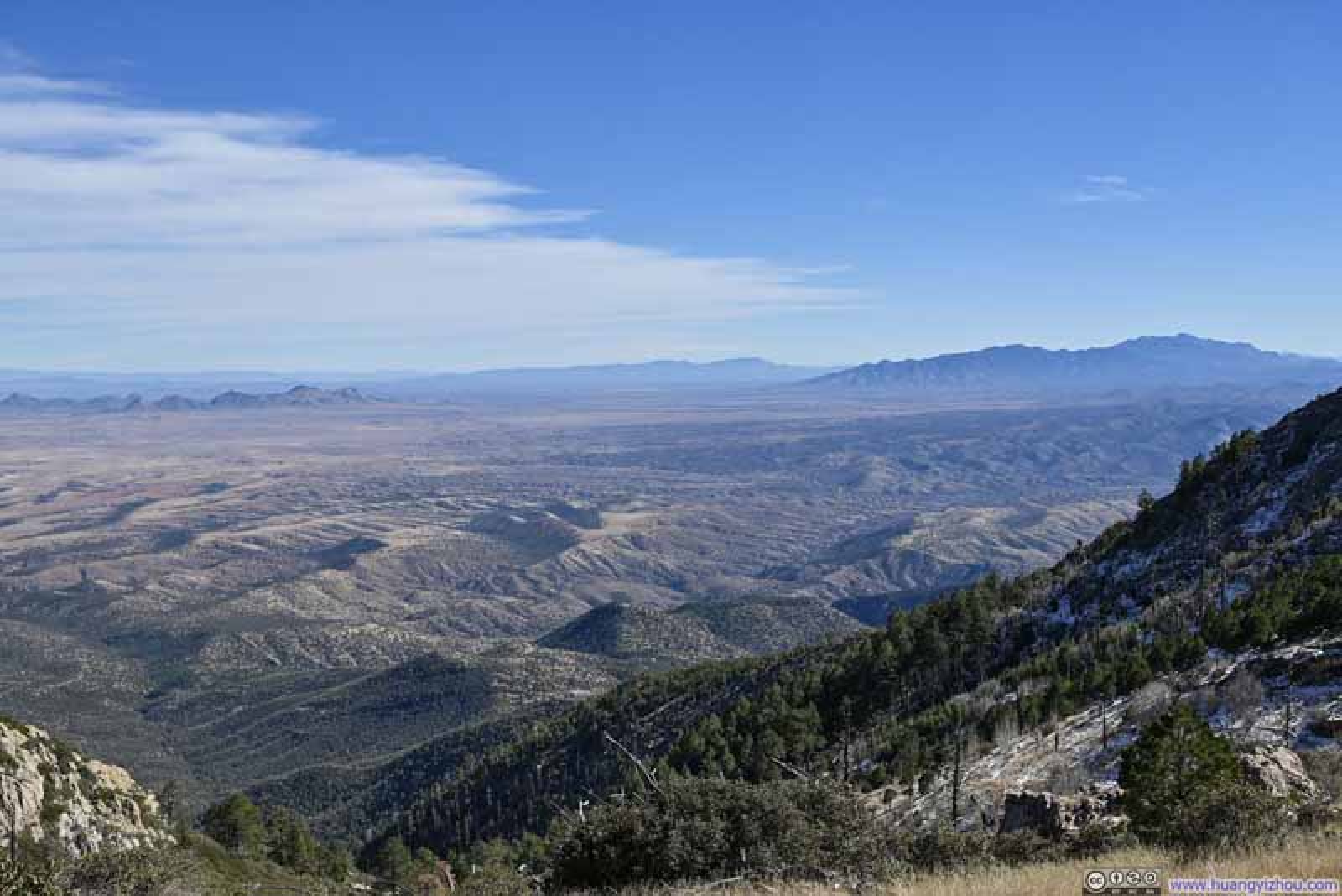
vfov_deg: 31.9
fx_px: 1566
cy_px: 448
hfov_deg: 46.4
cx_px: 671
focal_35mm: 42
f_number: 5.6
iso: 100
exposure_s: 1/1250
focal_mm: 42
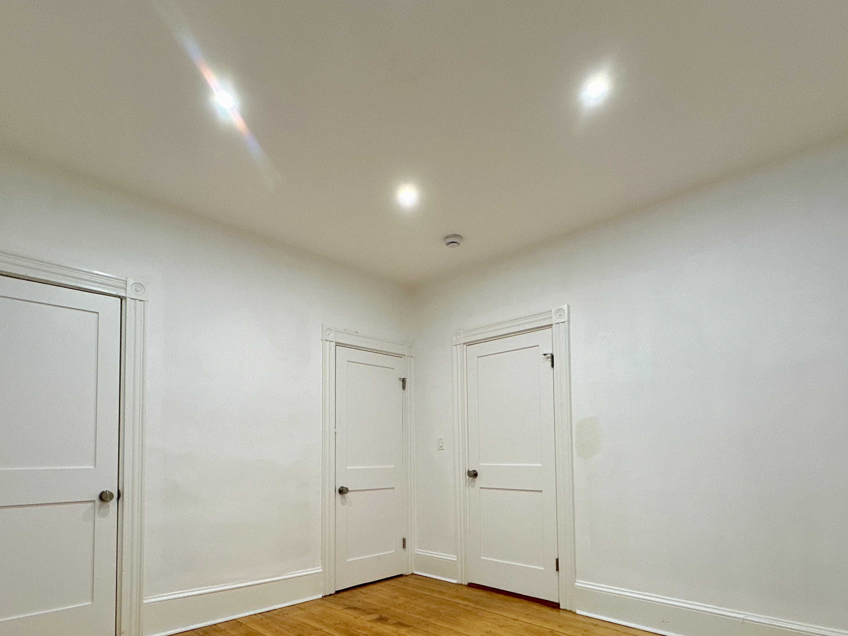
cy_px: 433
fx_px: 490
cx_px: 416
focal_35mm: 20
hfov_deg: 81.7
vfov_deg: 64.0
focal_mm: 2.22
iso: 160
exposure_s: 1/60
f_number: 2.2
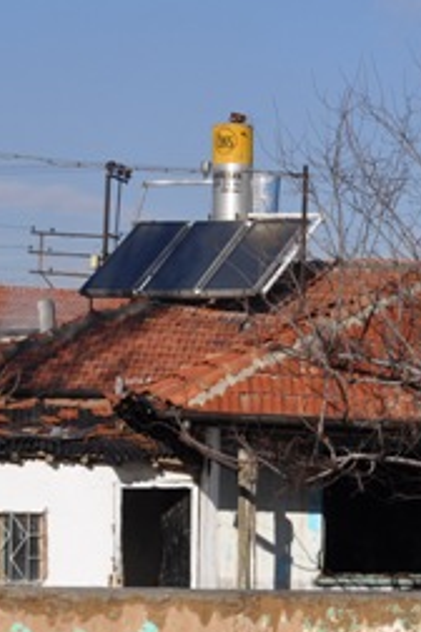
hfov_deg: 7.5
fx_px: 3210
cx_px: 439
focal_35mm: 183
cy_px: 500
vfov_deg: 11.2
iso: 200
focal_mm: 48
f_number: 10
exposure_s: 1/400
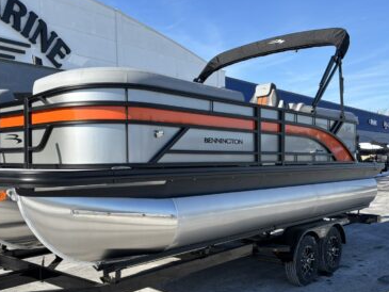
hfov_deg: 48.8
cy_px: 167
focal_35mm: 38
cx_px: 167
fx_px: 427
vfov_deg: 37.7
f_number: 1.6
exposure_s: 1/2857
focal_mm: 5.96
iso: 50
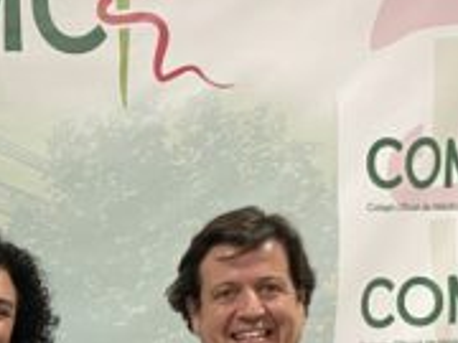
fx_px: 1469
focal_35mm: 111
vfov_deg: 12.5
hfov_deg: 15.7
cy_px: 549
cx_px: -316
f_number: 1.8
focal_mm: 4.25
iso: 100
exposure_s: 1/50
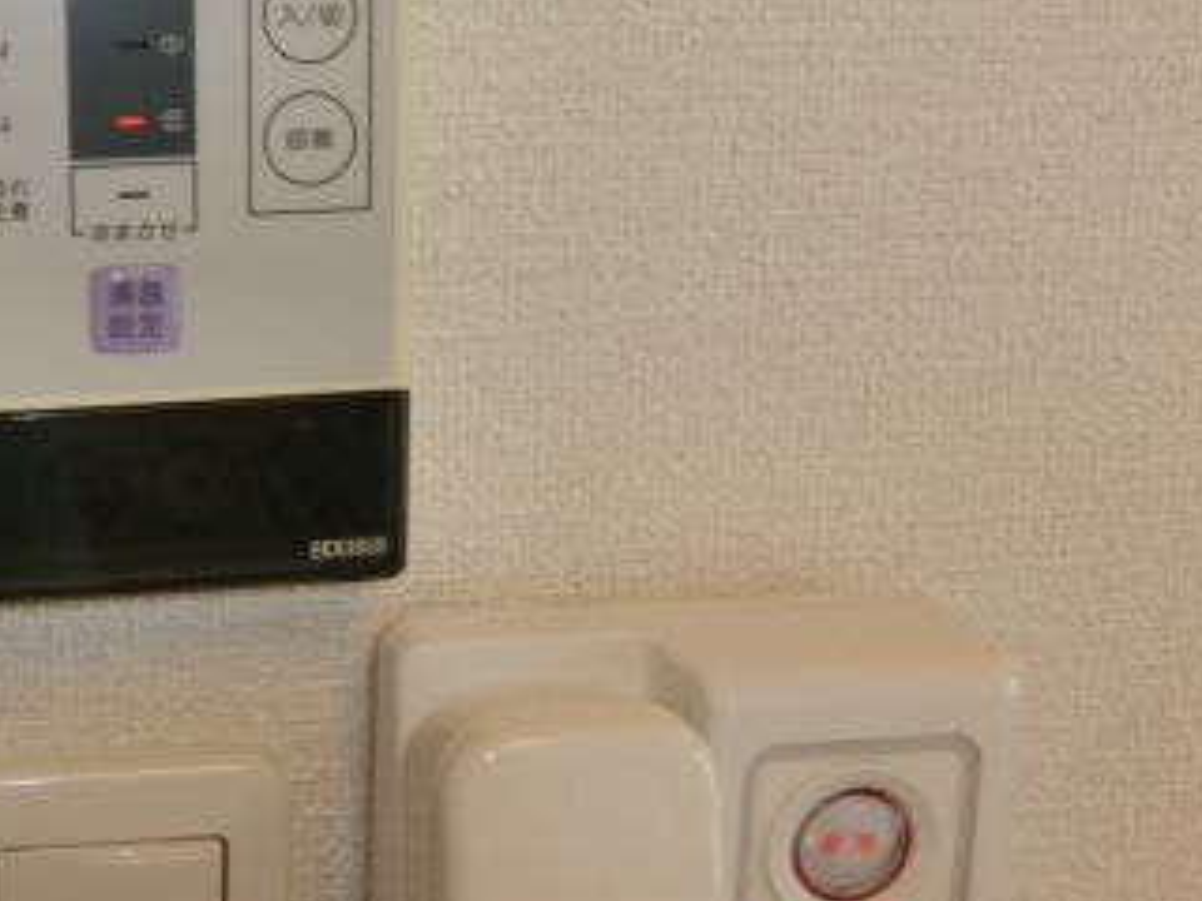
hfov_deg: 36.7
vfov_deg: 29.4
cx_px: 79
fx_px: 1667
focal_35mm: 48
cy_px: 146
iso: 100
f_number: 3
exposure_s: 1/60
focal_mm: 4.24
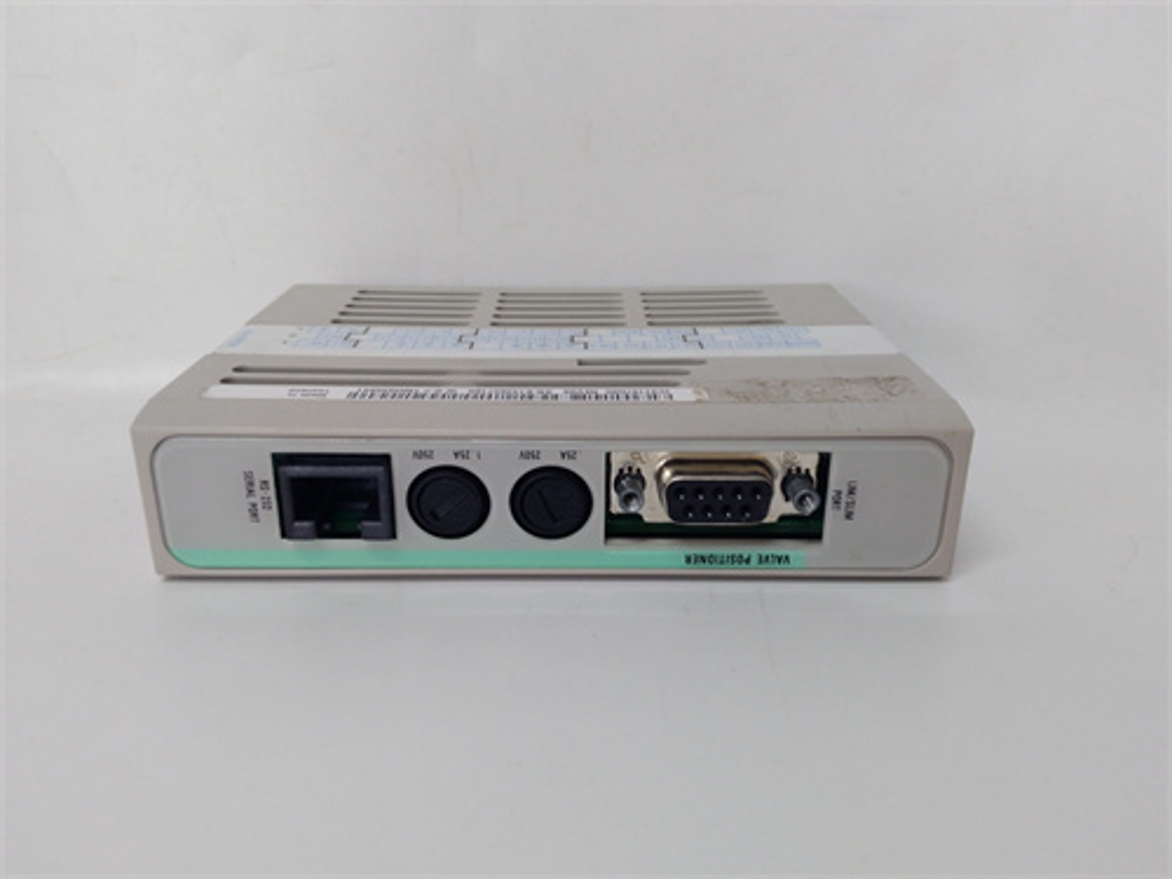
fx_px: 914
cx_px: 586
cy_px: 440
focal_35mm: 27
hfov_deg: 65.3
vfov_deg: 51.4
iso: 124
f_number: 2
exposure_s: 1/33
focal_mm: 3.79
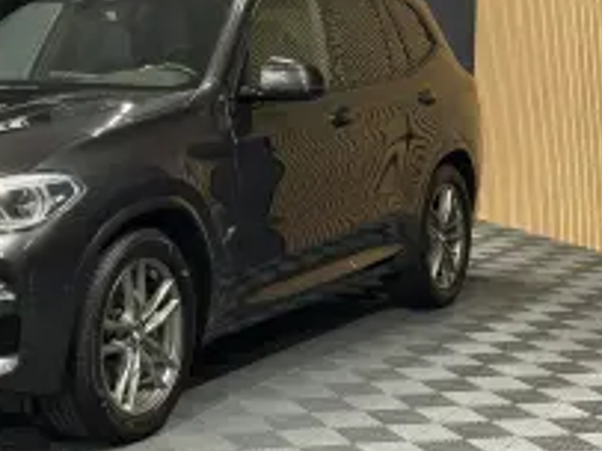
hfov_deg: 22.6
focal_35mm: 85
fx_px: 1477
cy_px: 148
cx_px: 86
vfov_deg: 17.3
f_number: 1.78
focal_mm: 6.76
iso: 320
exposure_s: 1/100
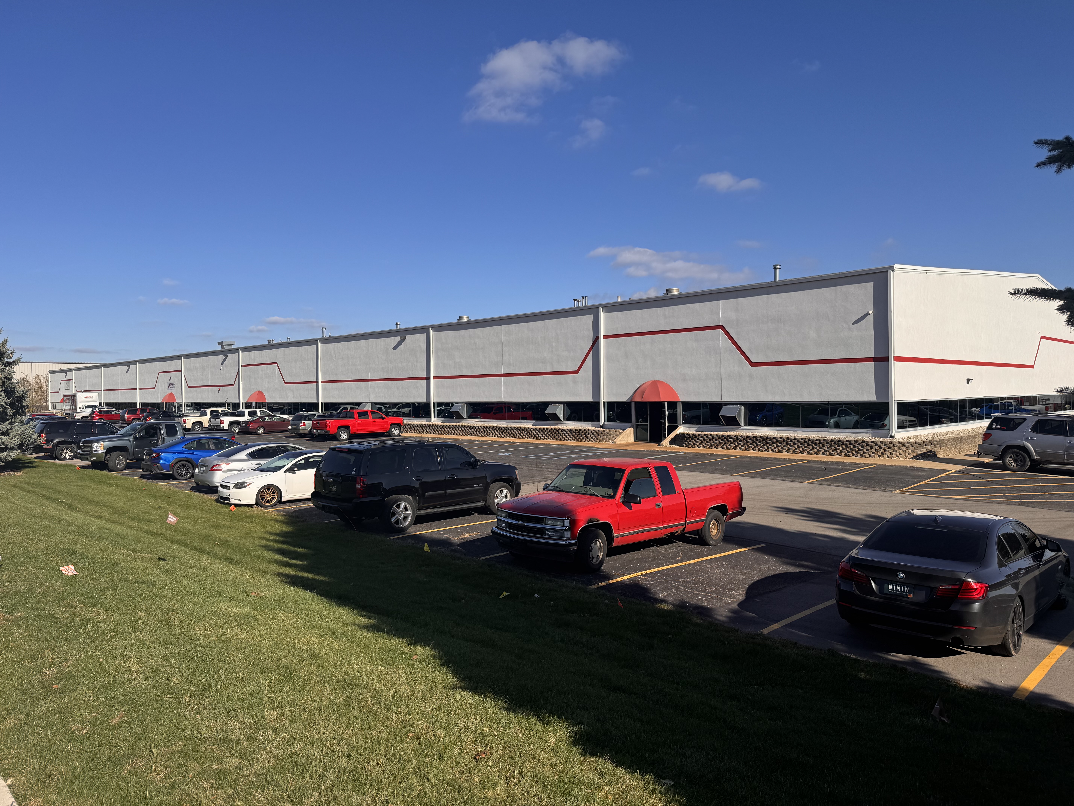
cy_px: 403
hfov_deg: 71.6
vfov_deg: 56.8
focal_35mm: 24
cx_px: 537
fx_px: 745
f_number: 1.78
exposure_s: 1/5814
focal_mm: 6.76
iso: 80
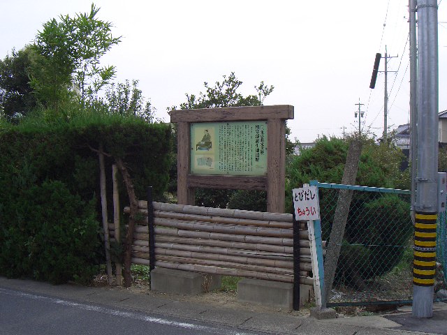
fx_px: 504
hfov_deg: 47.9
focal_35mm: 39
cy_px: 168
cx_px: 224
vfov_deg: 36.8
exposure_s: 1/320
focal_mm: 8
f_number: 4.8
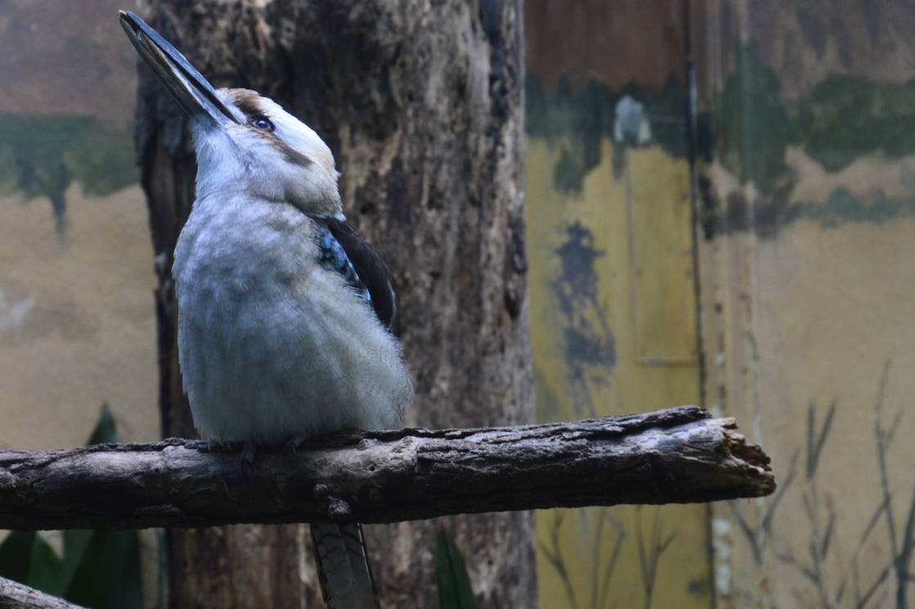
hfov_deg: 15.4
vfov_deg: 10.3
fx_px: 3377
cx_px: 281
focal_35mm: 133
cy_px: 357
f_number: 5
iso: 800
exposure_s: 1/25
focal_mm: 62
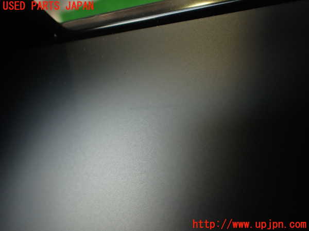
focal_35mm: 30
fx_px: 268
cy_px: 116
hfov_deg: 60.0
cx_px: 154
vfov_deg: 46.8
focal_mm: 5.4
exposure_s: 1/60
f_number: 2.3
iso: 160
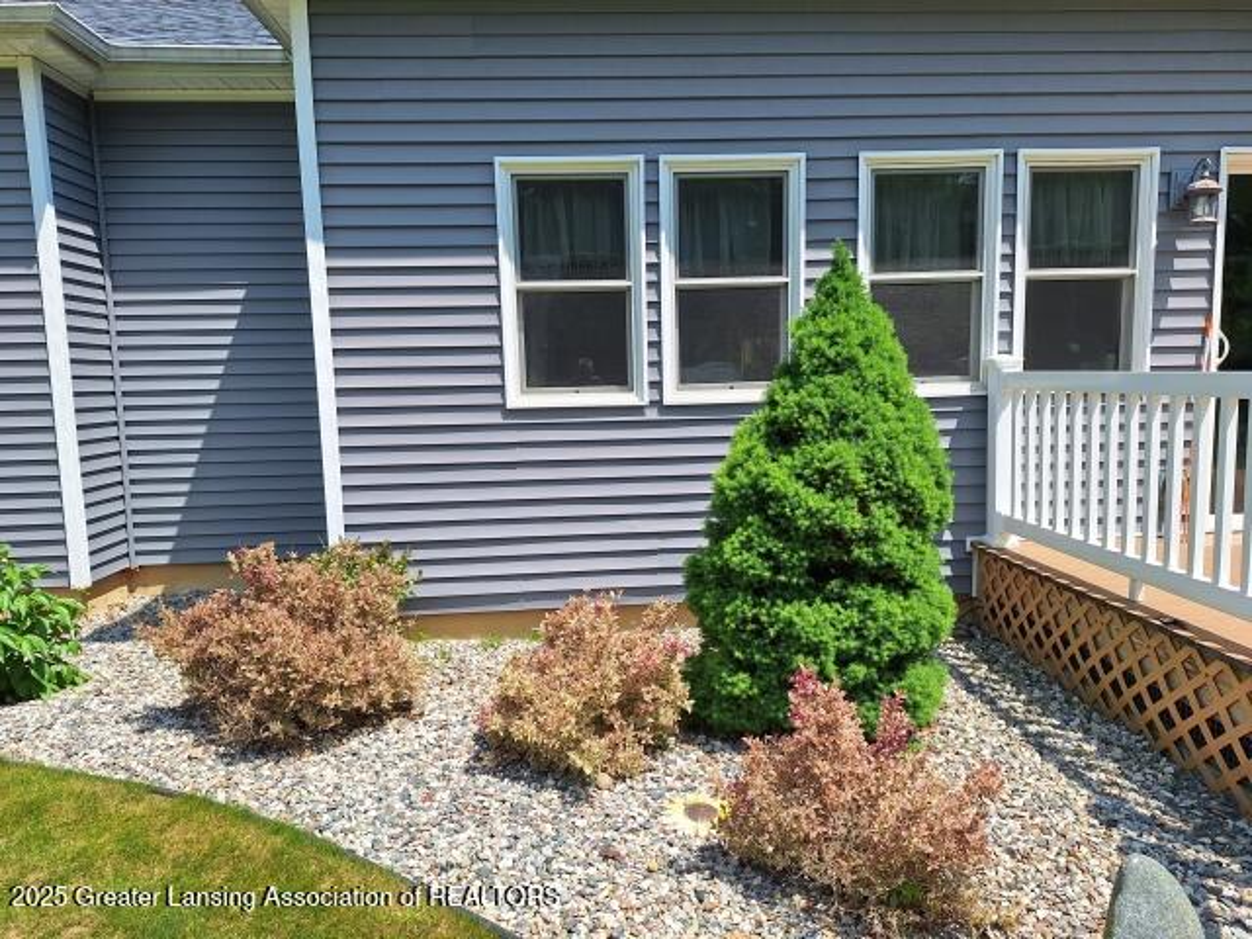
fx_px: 832
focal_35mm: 23
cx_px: 626
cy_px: 470
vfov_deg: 58.9
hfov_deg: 73.9
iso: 40
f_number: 1.8
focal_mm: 5.54
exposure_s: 1/2481
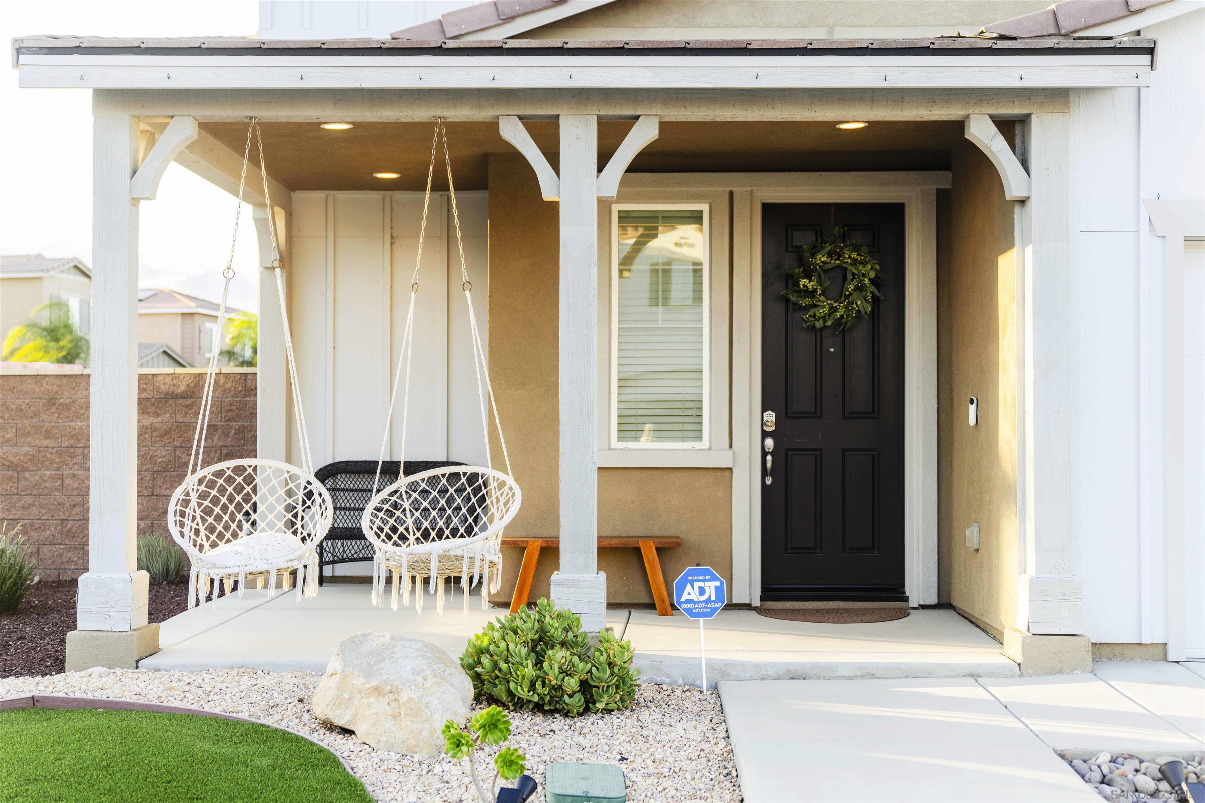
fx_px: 1540
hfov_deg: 42.7
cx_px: 602
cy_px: 402
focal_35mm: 46
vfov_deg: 29.2
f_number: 2.8
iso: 100
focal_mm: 46
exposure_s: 1/400
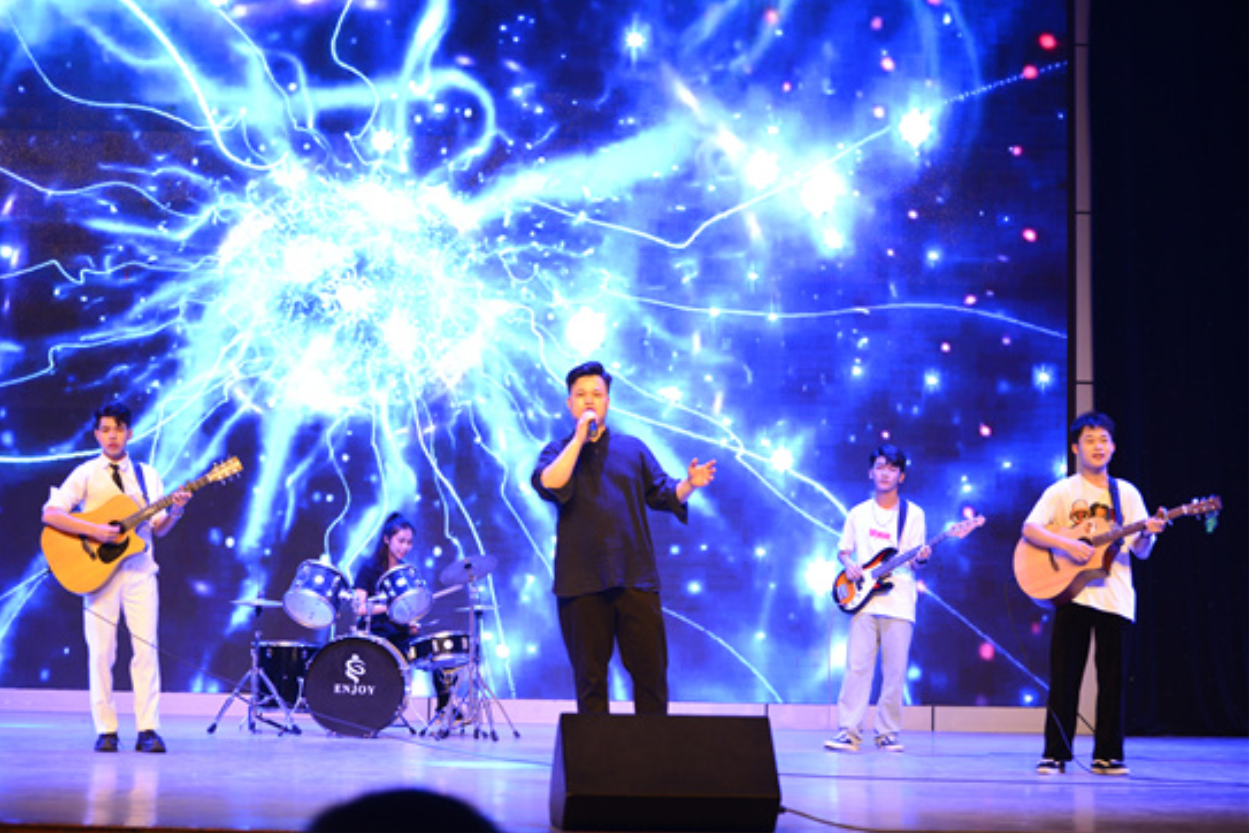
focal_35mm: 76
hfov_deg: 26.7
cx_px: 619
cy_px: 413
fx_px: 2637
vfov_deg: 17.9
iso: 800
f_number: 4.5
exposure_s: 1/80
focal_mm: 75
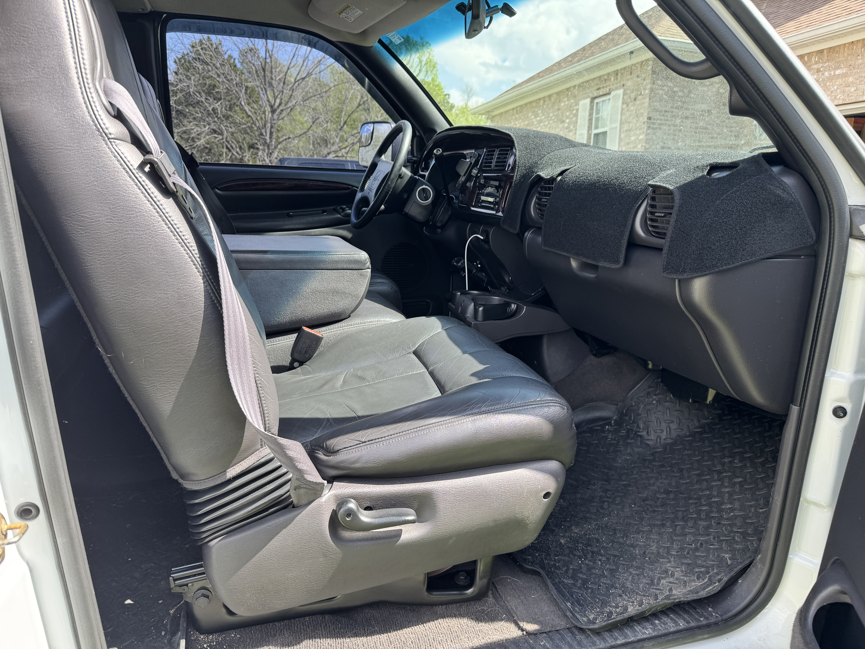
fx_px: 600
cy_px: 324
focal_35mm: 24
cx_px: 432
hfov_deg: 71.6
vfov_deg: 56.8
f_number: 1.78
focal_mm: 6.76
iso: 80
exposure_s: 1/402
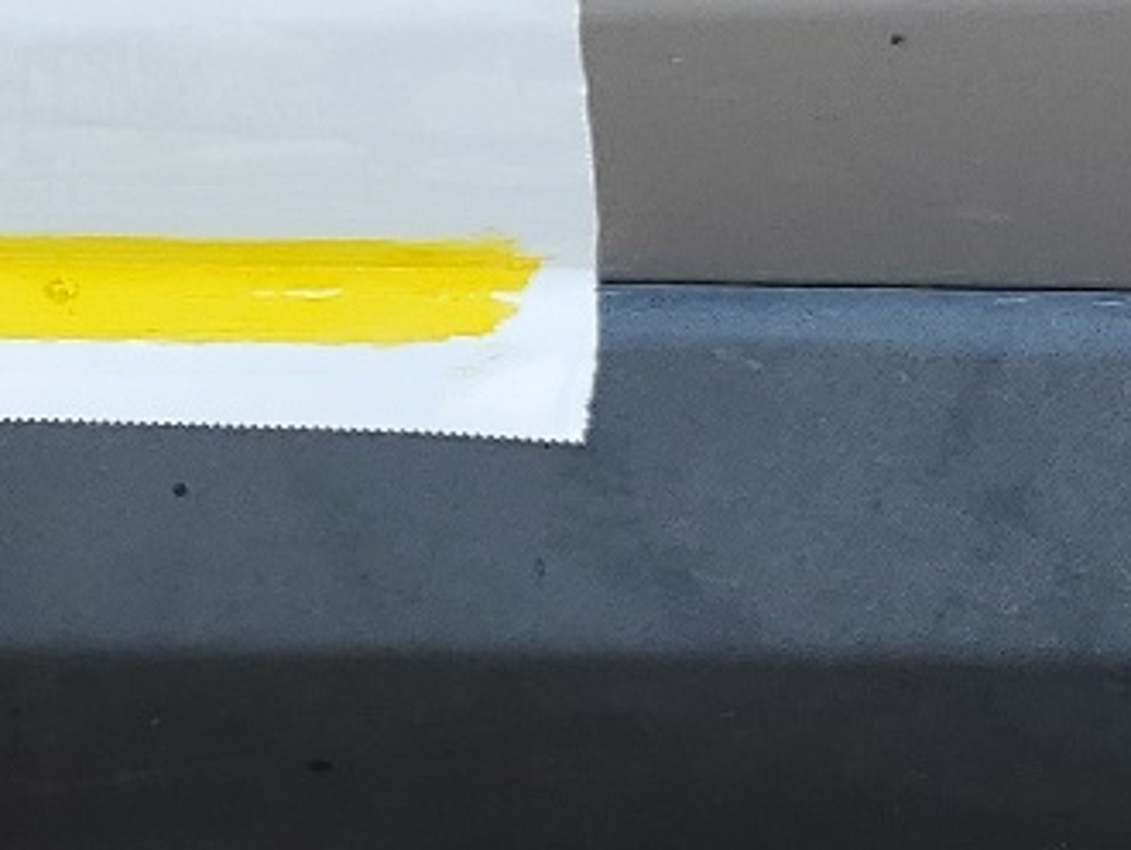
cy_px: 206
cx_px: 55
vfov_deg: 11.7
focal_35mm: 126
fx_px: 4120
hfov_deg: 15.4
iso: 50
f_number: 1.5
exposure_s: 1/196
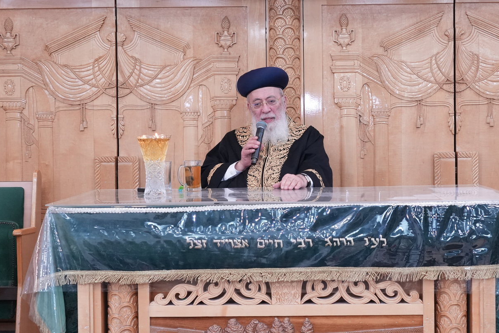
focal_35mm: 67
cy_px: 143
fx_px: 929
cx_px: 276
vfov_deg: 20.3
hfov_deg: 30.0
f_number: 7.1
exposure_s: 1/200
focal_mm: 58
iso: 8000
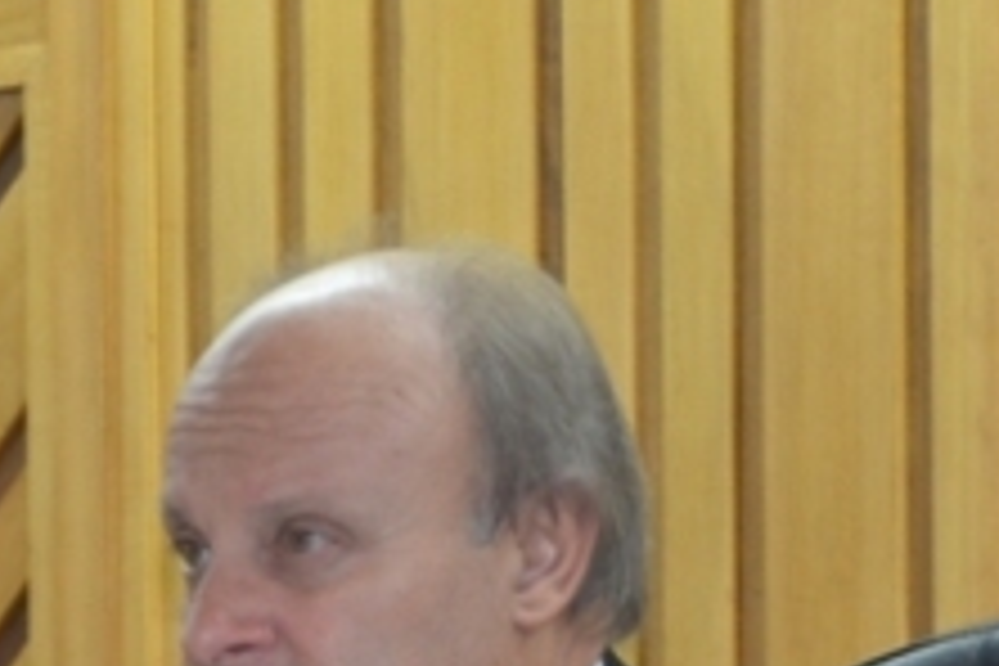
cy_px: 745
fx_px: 14373
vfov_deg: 2.7
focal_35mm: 518
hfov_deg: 4.0
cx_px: 40
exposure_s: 1/60
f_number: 5.6
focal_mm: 120
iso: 900
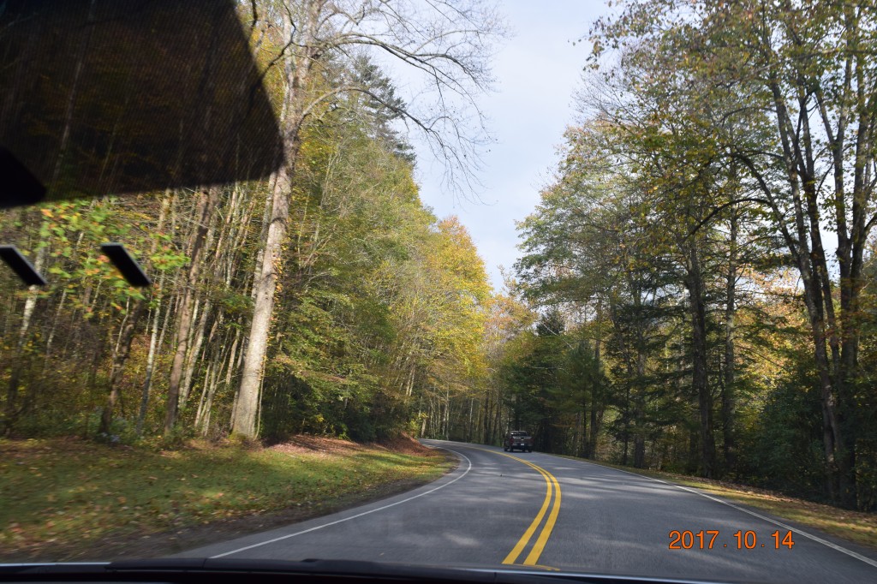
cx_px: 438
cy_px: 292
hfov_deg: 59.5
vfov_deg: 41.7
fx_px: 767
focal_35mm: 32
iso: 400
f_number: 9
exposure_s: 1/160
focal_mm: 21
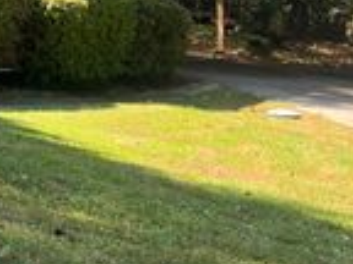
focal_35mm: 90
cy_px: -65
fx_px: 918
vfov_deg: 15.7
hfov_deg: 19.2
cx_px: -169
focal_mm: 5.1
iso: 50
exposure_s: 1/376
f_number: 1.6
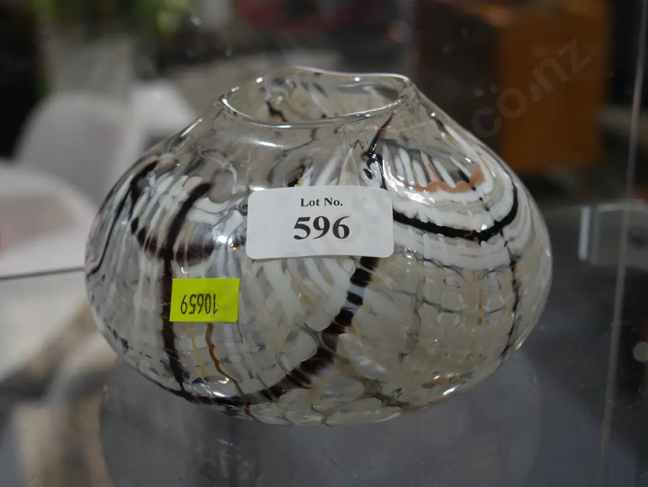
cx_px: 324
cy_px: 244
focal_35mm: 60
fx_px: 1124
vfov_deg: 24.4
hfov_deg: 32.2
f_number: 5.4
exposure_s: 1/60
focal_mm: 30
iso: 200
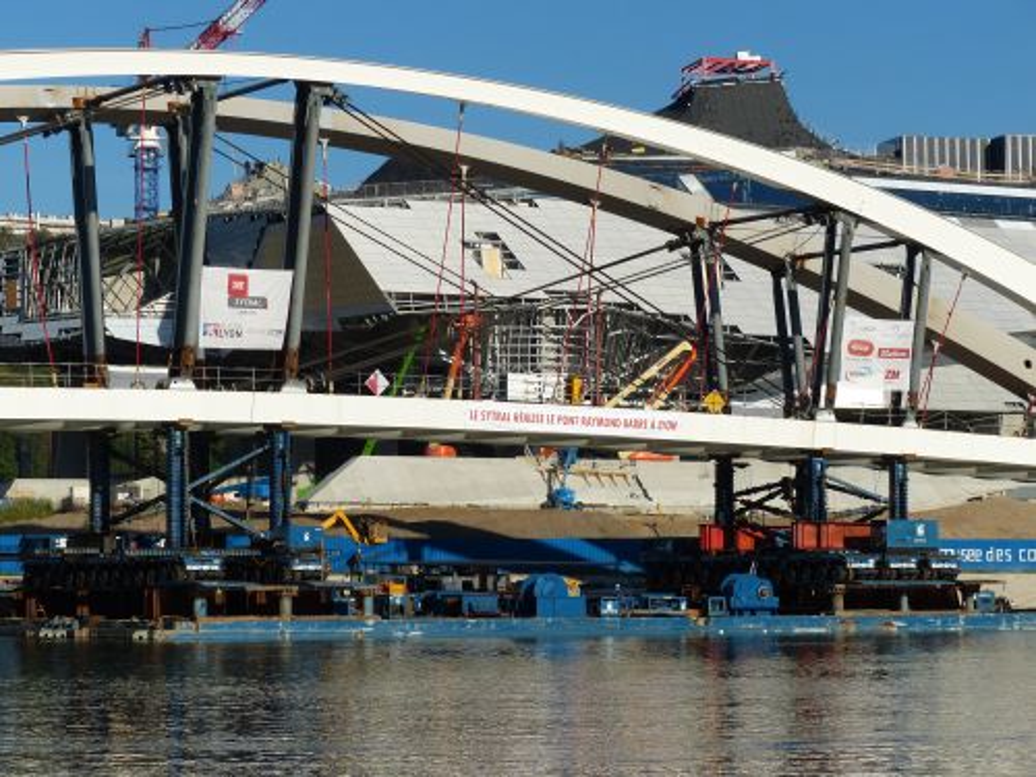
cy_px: 388
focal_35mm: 109
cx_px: 518
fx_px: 3262
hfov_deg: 18.0
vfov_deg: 13.6
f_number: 4
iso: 100
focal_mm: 19.6
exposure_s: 1/1600
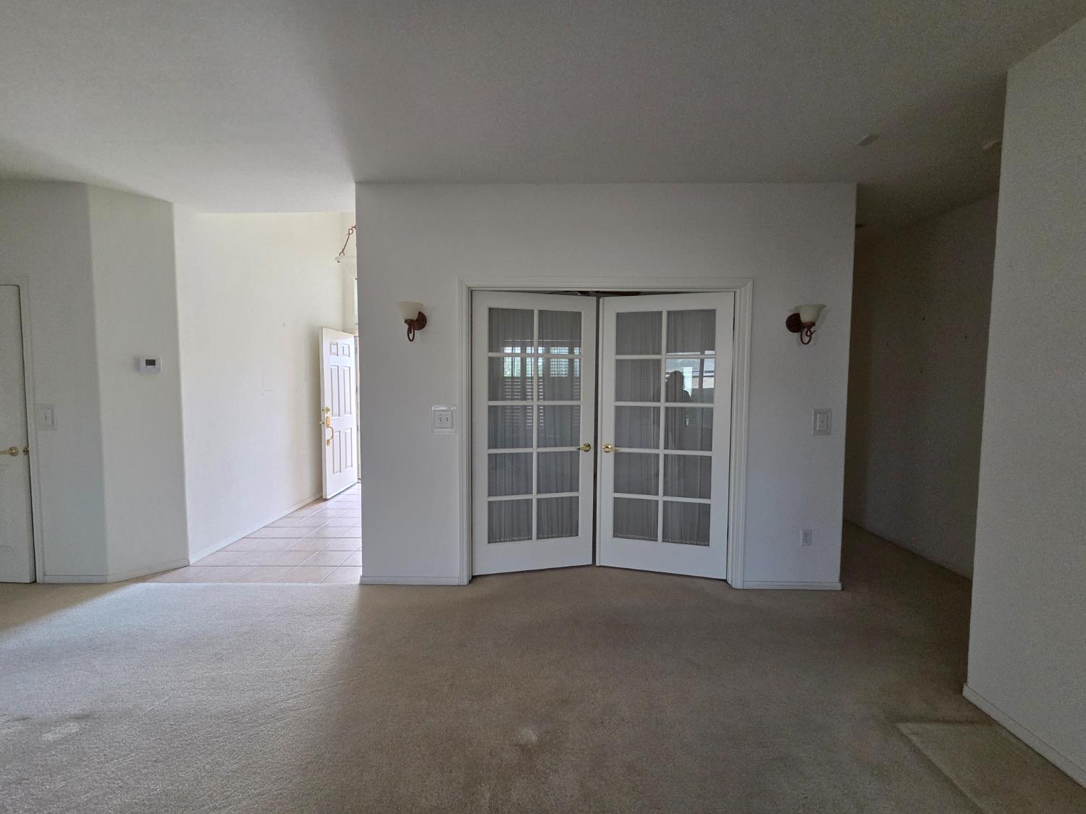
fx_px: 408
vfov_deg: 89.9
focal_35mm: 13
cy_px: 407
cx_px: 543
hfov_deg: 106.2
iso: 500
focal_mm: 2.2
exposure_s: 1/359
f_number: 2.2
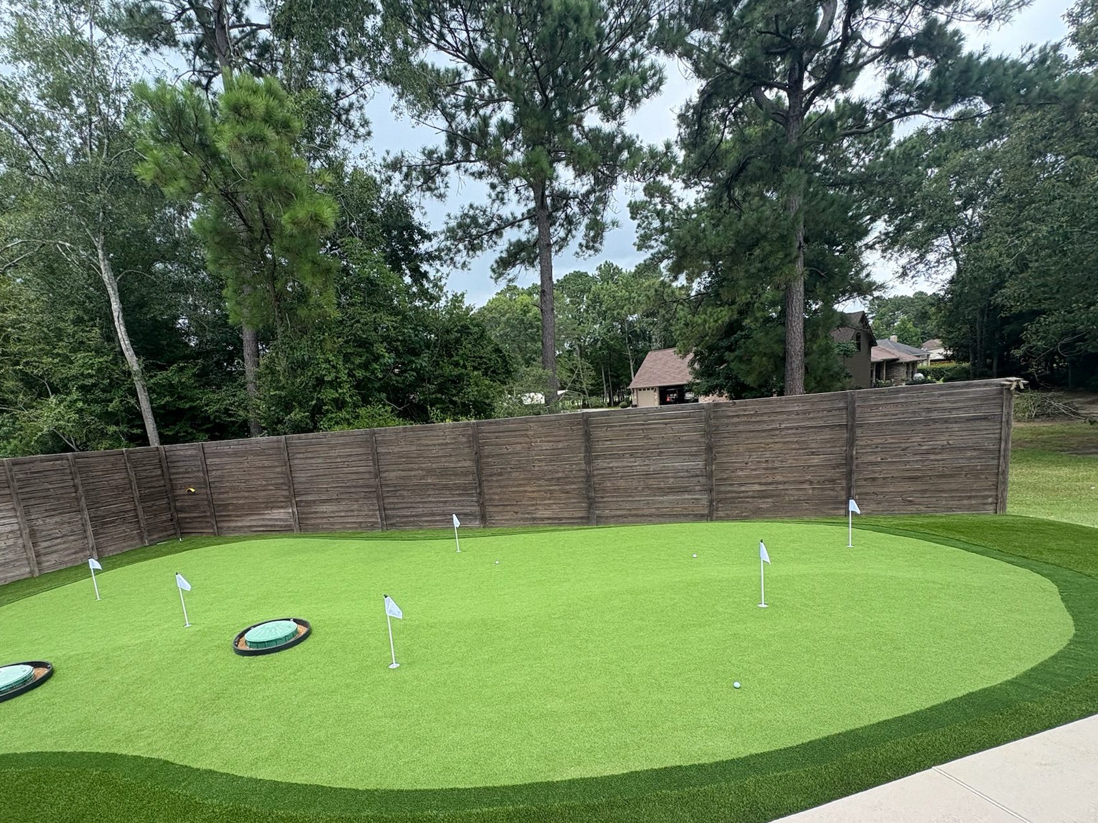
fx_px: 539
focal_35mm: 17
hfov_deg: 90.7
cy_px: 486
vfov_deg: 74.1
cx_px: 493
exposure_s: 1/401
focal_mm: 2.22
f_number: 2.2
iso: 40
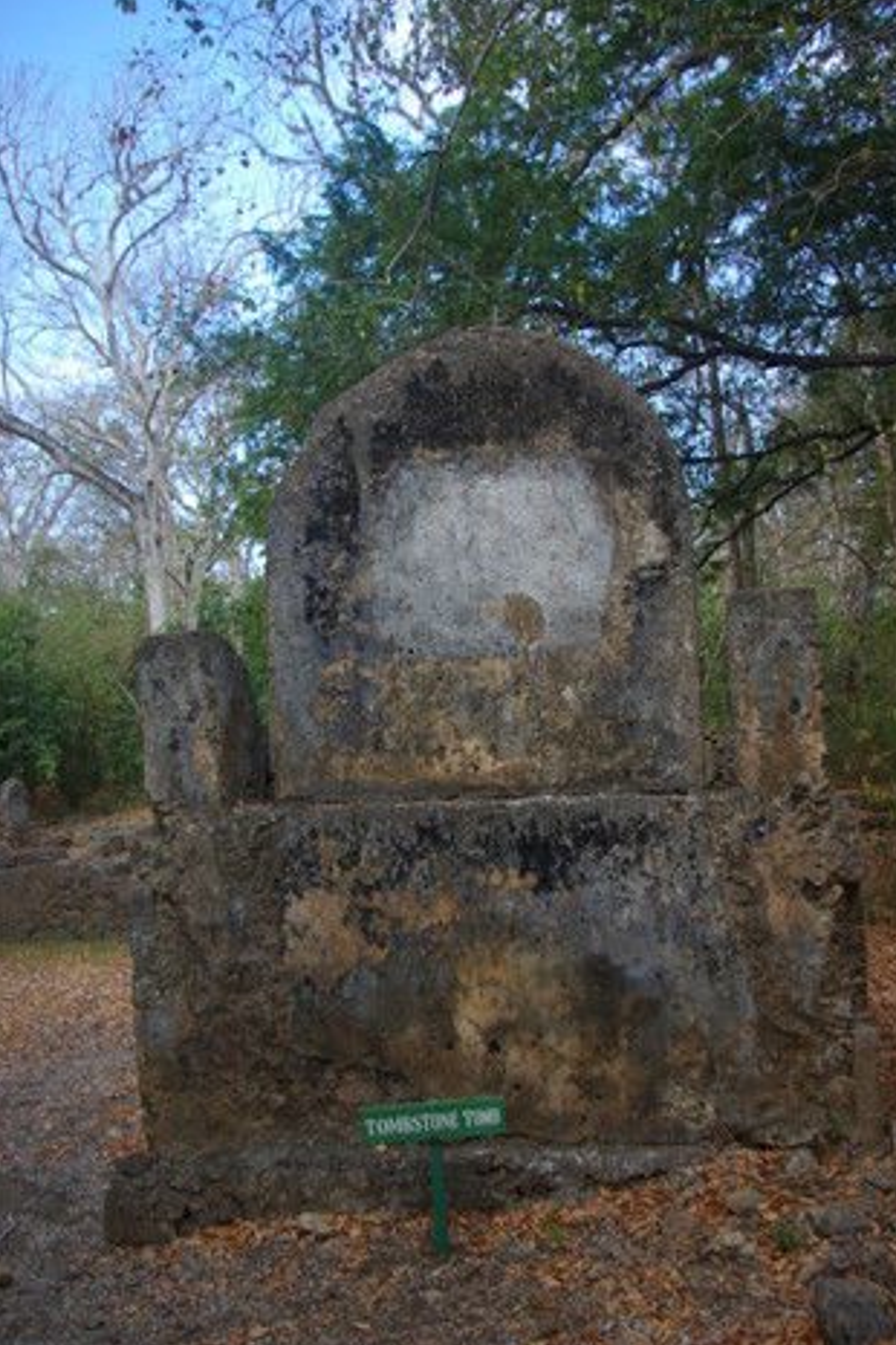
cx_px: 460
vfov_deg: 60.3
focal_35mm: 31
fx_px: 1157
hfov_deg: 42.3
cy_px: 680
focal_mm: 20
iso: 100
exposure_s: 1/30
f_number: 4
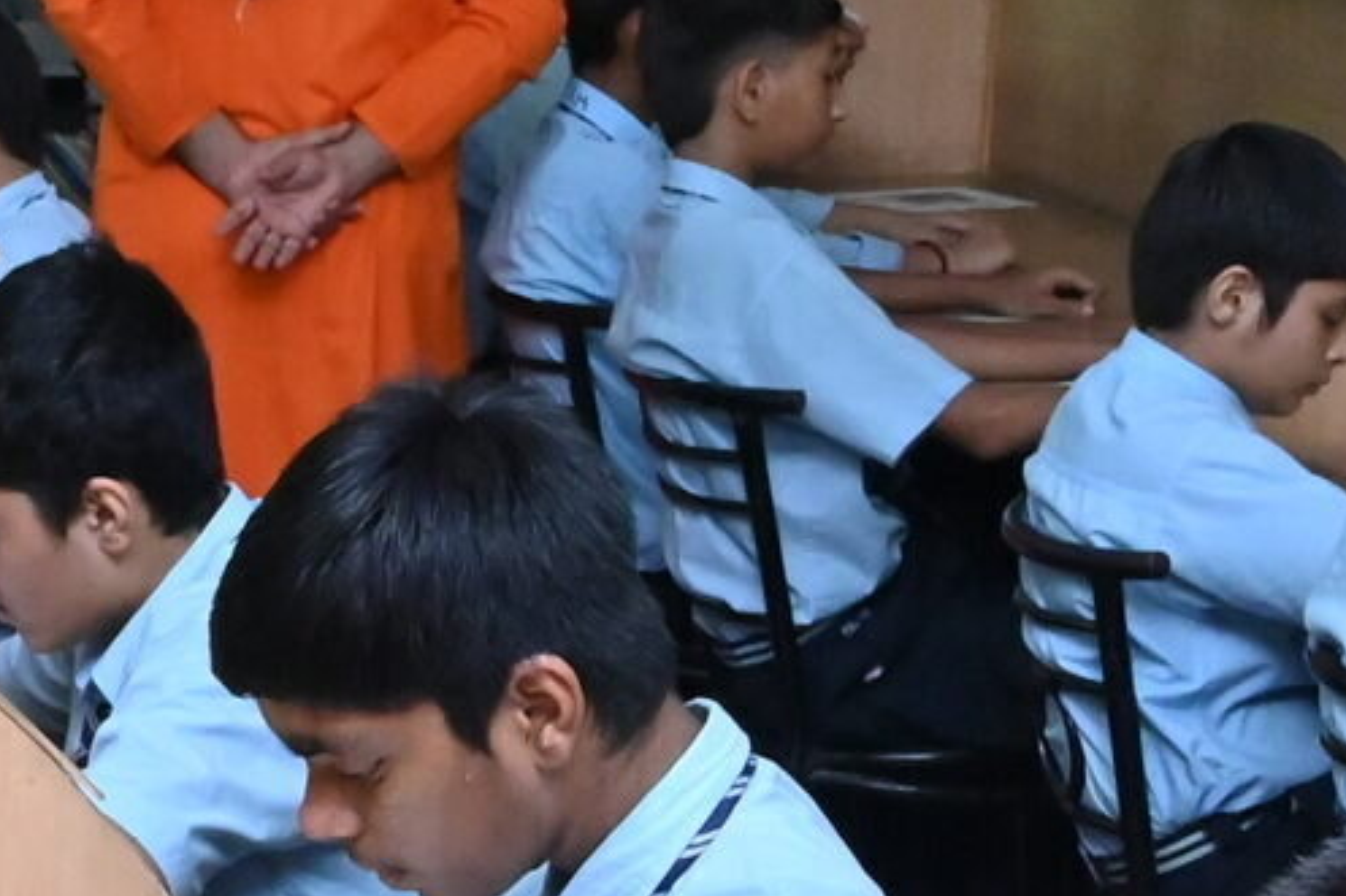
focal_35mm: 146
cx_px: -791
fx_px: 5457
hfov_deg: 13.1
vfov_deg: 9.1
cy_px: 1481
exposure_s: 1/160
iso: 4000
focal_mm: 24
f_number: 9
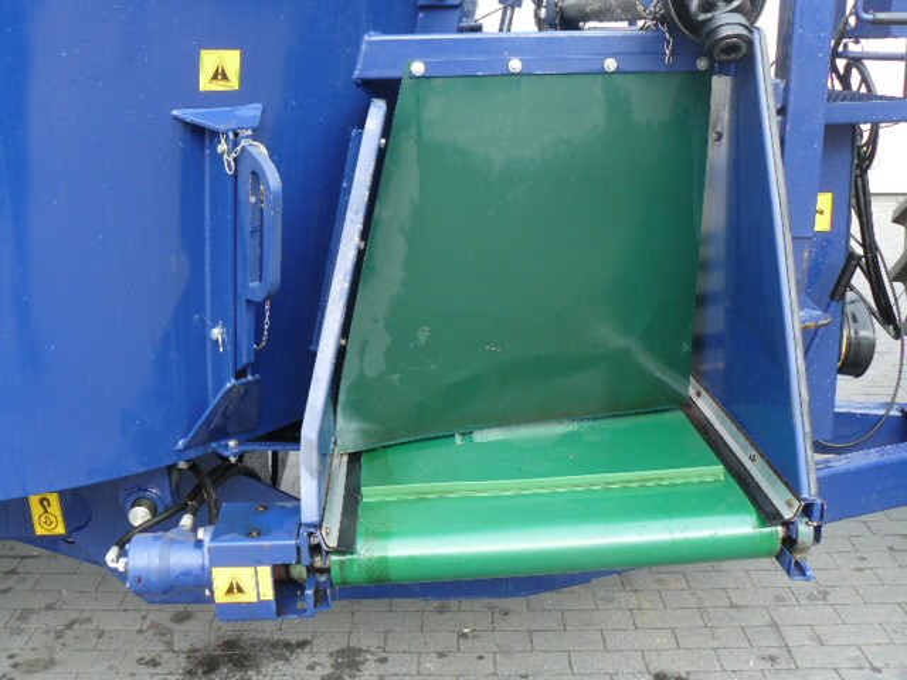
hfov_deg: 51.4
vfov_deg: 39.7
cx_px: 454
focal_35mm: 36
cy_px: 340
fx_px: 943
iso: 100
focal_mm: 6
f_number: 3.6
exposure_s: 1/100
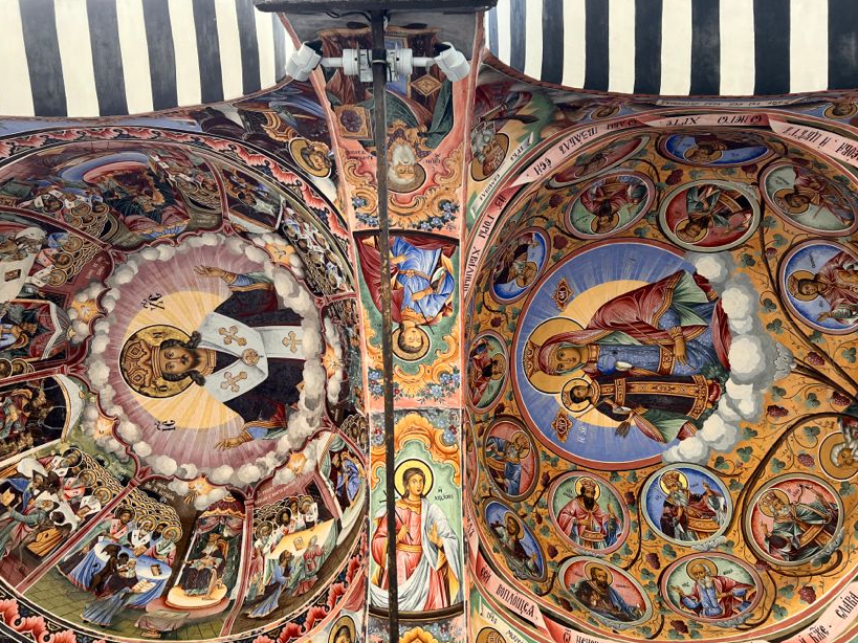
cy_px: 332
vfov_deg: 51.3
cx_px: 424
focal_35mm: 27
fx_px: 669
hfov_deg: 65.3
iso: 125
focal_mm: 5.7
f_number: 1.5
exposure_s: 1/121
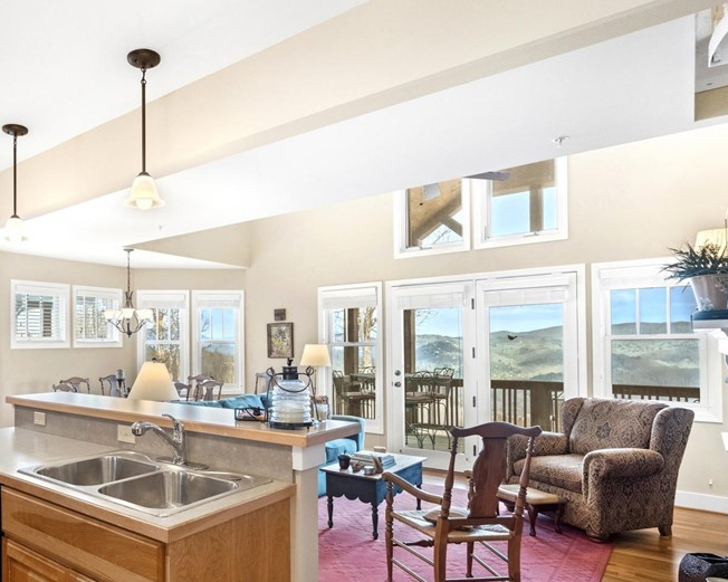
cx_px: 176
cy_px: 341
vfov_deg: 56.4
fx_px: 538
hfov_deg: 63.8
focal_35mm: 25
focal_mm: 16
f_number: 6.3
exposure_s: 1/60
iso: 2000
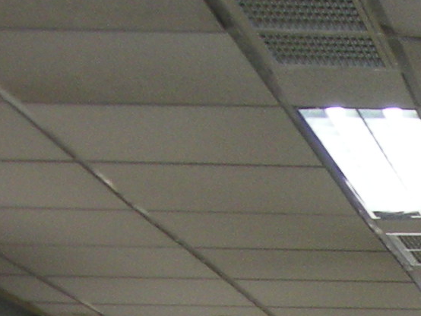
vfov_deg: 7.1
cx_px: 994
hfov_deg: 9.2
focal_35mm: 194
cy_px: 804
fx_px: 2360
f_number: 2.8
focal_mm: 5.7
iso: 90
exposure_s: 1/60.6
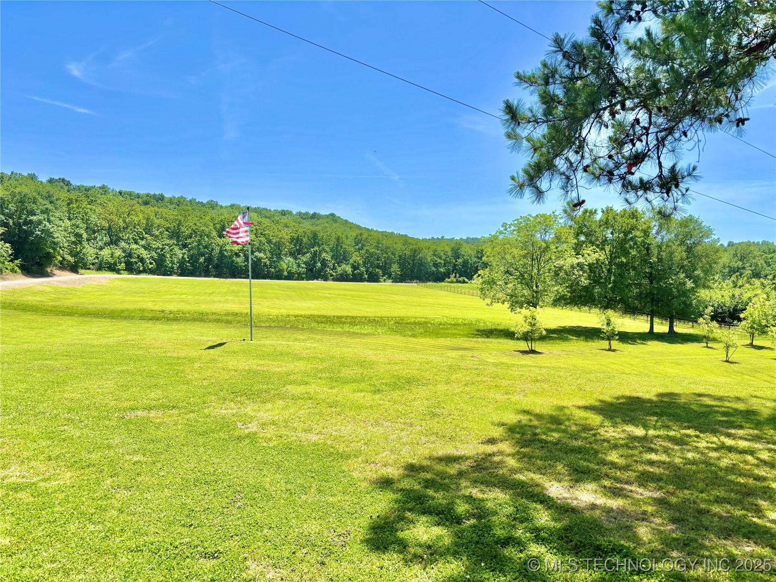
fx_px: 583
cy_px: 291
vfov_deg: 53.1
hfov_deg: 67.3
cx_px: 388
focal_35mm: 26
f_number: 1.6
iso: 50
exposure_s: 1/3311
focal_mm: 5.96
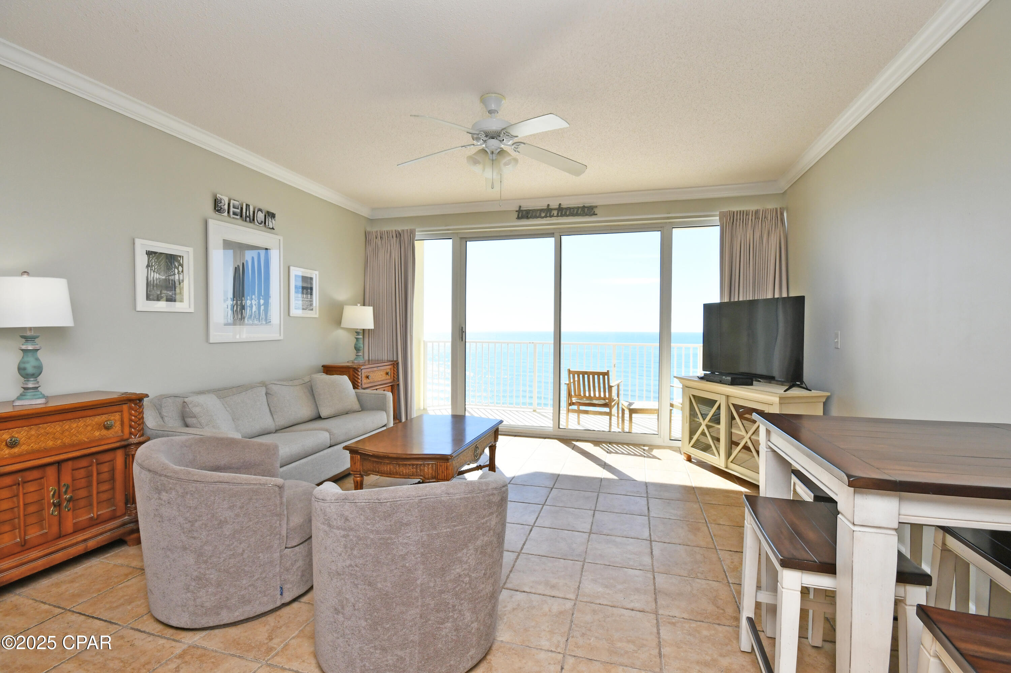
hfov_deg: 100.4
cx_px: 506
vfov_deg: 77.3
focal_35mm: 15
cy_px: 336
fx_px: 421
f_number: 13
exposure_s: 1/80
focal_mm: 10
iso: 400
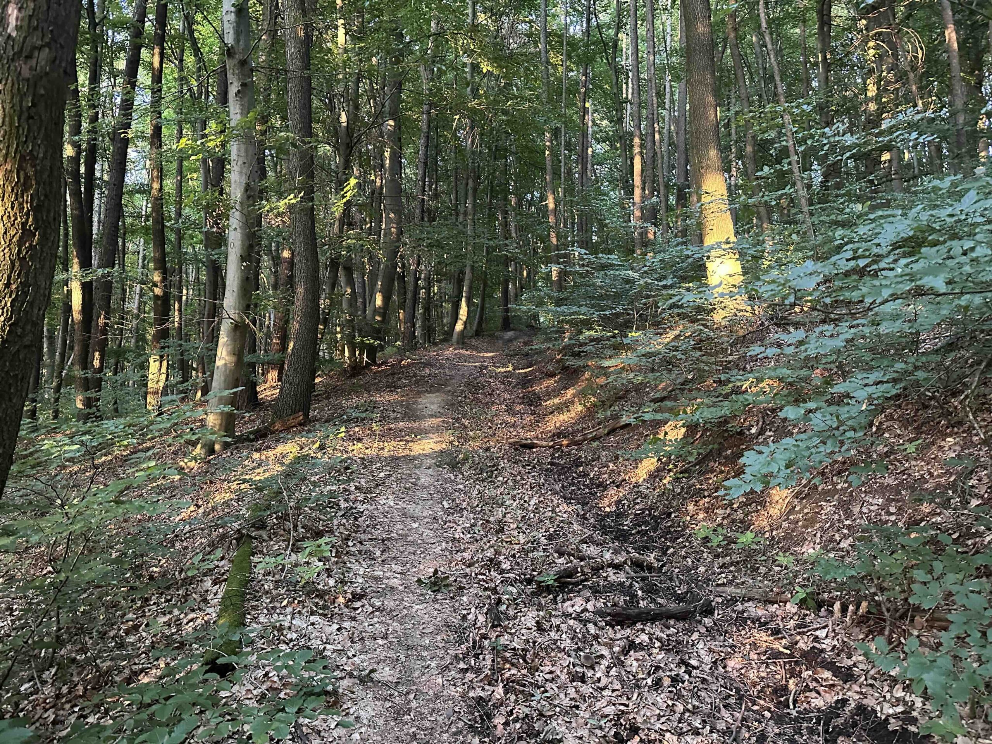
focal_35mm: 24
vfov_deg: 56.8
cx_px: 496
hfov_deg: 71.6
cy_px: 372
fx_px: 688
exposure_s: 1/40
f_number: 1.78
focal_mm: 6.86
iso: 1000
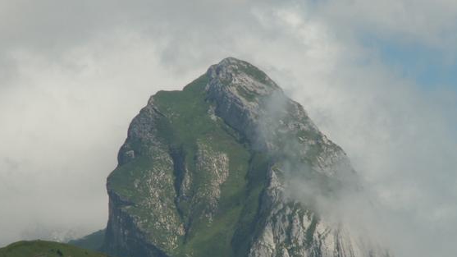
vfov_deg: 3.6
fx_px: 4034
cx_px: 258
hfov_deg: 6.5
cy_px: 183
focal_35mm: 333
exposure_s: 1/250
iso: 50
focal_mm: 43.5
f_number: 8
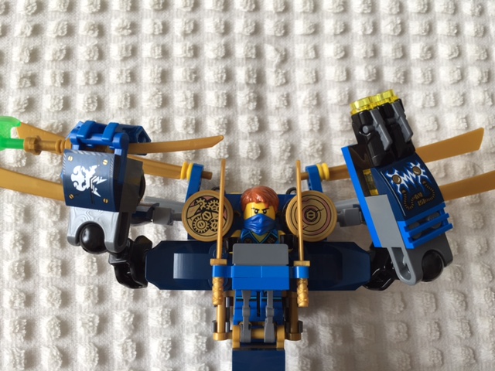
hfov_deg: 61.7
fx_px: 415
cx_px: 248
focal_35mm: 29
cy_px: 186
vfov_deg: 48.2
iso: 40
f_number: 2.2
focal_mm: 4.15
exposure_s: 1/60
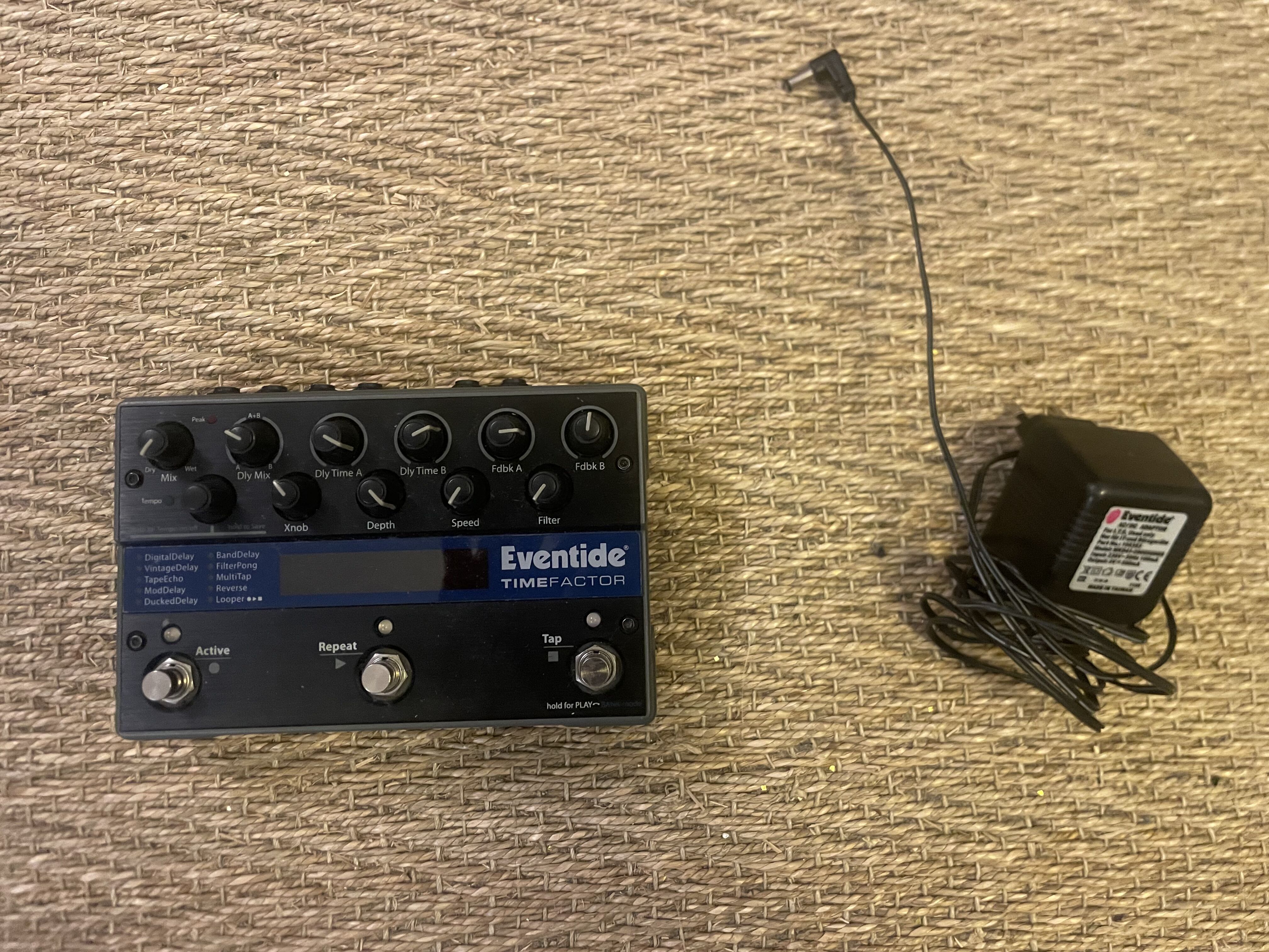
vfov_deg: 53.1
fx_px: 953
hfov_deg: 67.3
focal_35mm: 26
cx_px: 634
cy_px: 476
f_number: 1.6
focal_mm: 4.2
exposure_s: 1/33
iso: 500
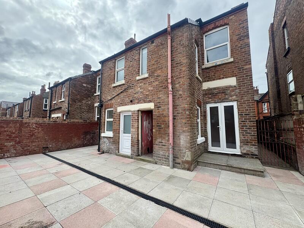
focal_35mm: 14
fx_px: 123
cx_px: 152
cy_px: 114
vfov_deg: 85.7
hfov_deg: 102.1
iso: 40
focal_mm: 2.22
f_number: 2.2
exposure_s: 1/625
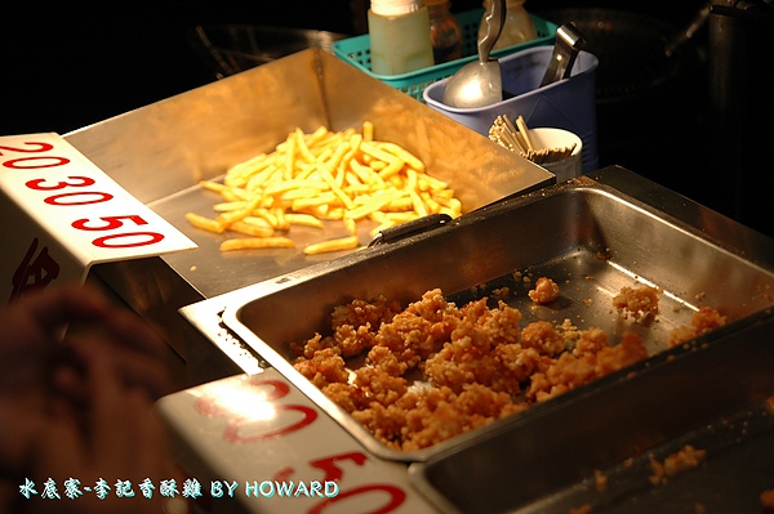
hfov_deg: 27.0
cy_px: 257
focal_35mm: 75
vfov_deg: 18.2
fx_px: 1611
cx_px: 387
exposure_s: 1/400
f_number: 2.8
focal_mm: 50
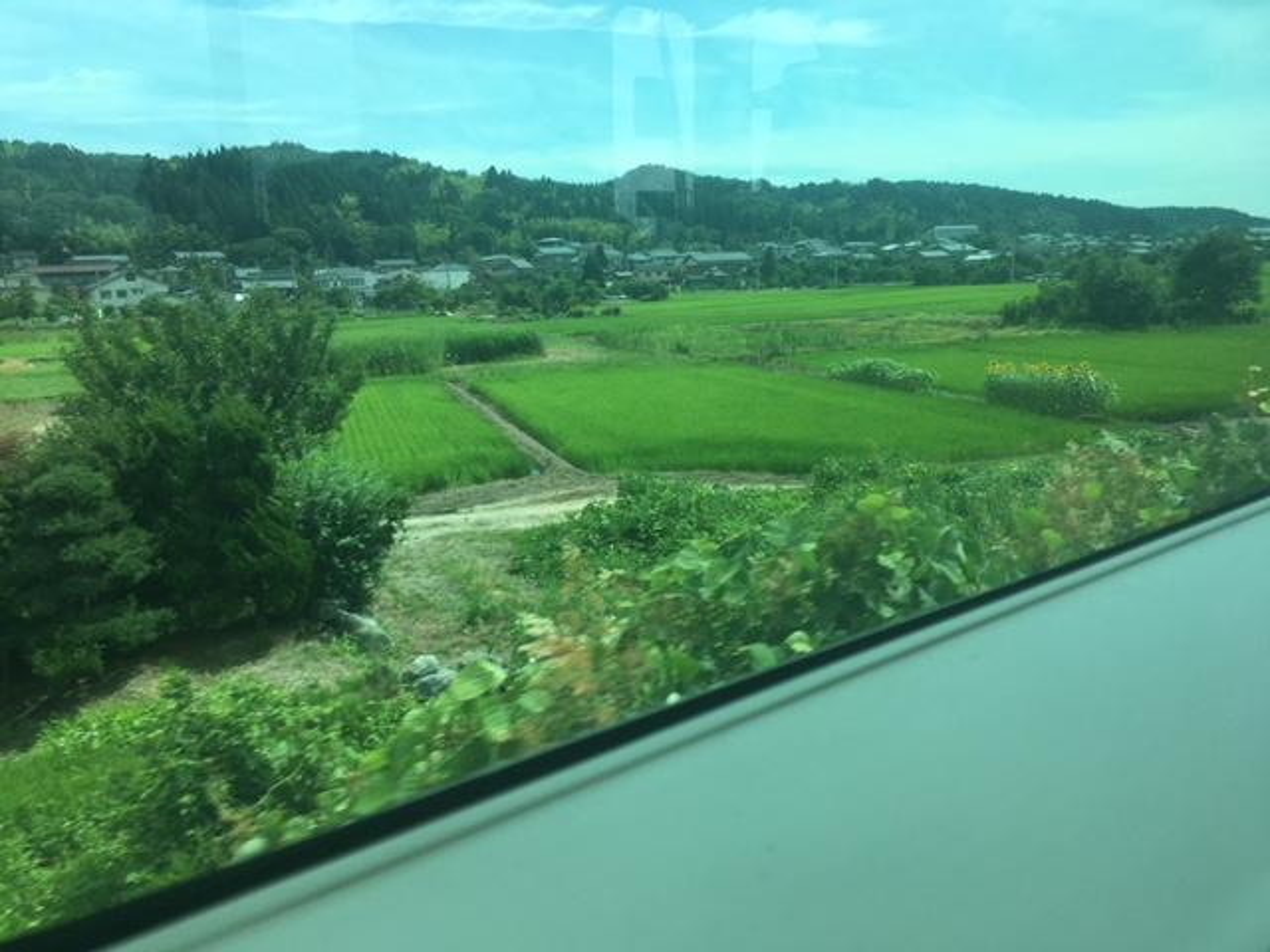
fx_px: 1064
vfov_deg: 48.2
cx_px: 635
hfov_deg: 61.7
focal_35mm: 29
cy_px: 476
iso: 25
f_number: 2.2
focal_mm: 4.15
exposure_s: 1/615
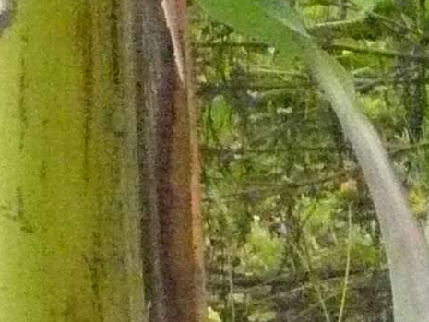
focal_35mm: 682
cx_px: 1162
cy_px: 212
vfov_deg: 2.2
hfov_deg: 2.9
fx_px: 8454
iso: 1250
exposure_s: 1/800
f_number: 4.7
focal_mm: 16.9
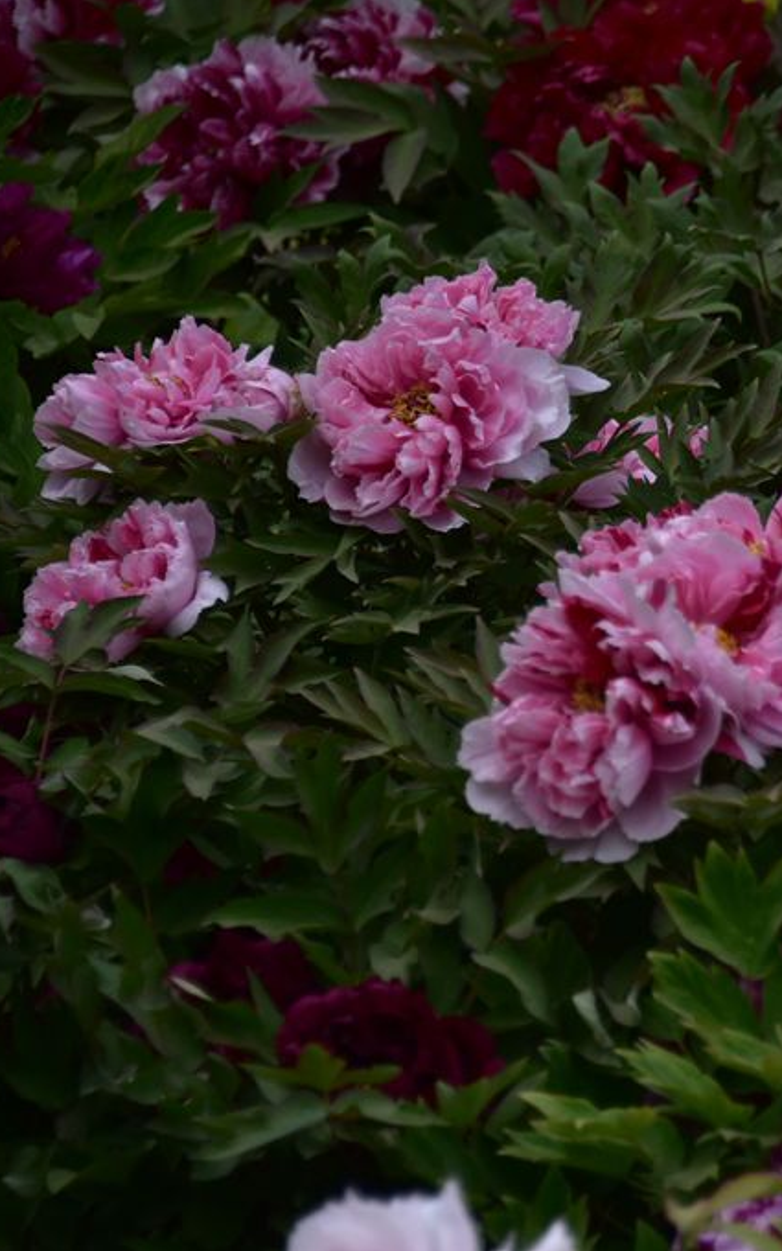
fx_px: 10468
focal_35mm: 307
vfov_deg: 6.8
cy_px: 624
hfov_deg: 4.3
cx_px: 683
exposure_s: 1/3200
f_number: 5.6
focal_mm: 200
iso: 500
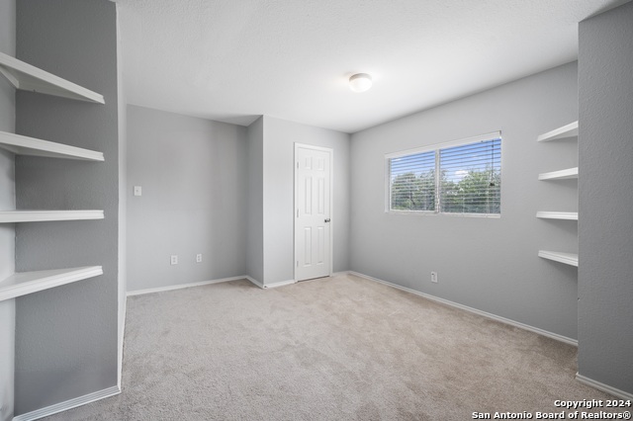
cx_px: 316
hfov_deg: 104.3
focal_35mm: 14
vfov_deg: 81.1
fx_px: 246
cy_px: 210
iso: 250
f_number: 9
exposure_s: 1/10
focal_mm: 14
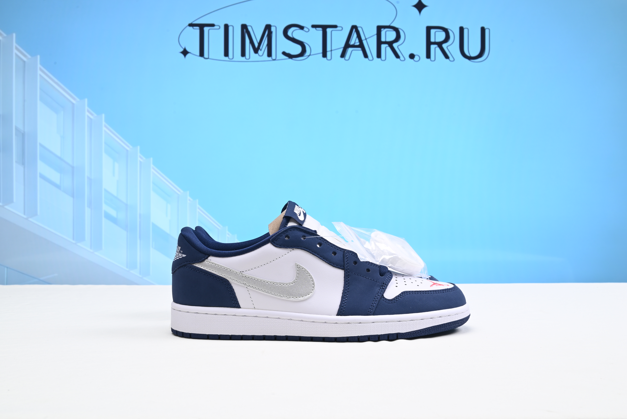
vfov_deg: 36.0
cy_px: 210
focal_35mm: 37
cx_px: 314
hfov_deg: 51.9
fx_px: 645
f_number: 16
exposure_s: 1/2
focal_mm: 37
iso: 100
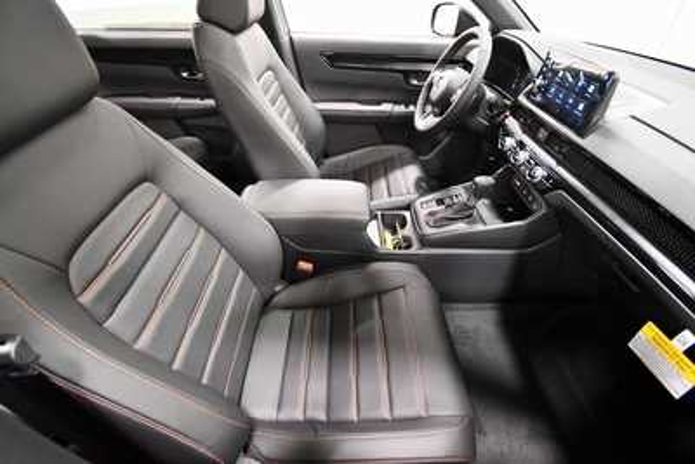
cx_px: 348
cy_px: 232
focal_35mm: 15
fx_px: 290
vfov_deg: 77.4
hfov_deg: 100.4
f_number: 4.5
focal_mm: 10
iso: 4500
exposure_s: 1/60
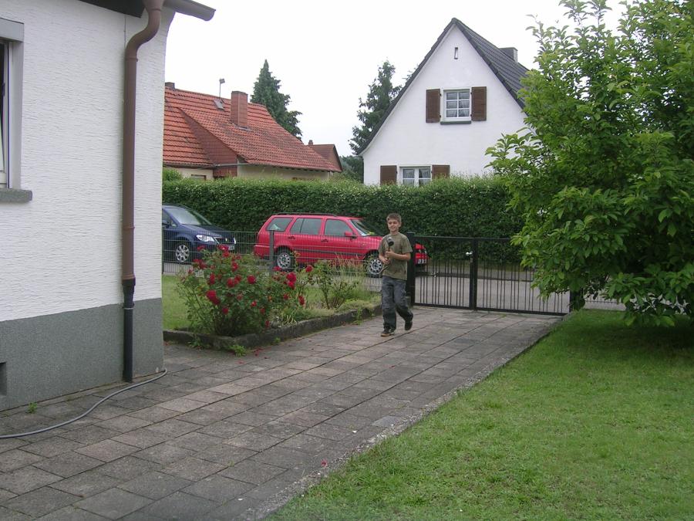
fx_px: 702
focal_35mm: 35
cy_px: 260
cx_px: 347
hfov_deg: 52.6
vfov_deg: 40.7
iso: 50
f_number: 4.8
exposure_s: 1/176
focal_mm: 5.4
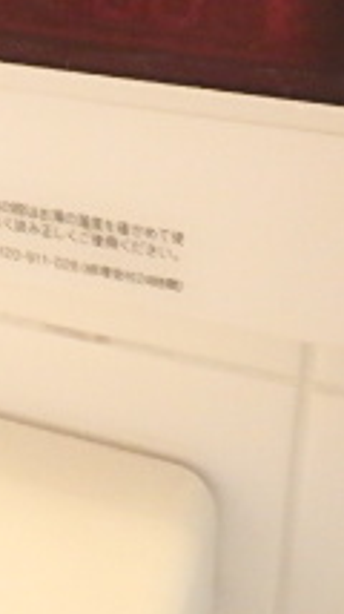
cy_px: 155
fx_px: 1219
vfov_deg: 27.9
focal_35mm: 75
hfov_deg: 15.7
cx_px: -23
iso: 800
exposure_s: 1/15
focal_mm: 4
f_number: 3.8
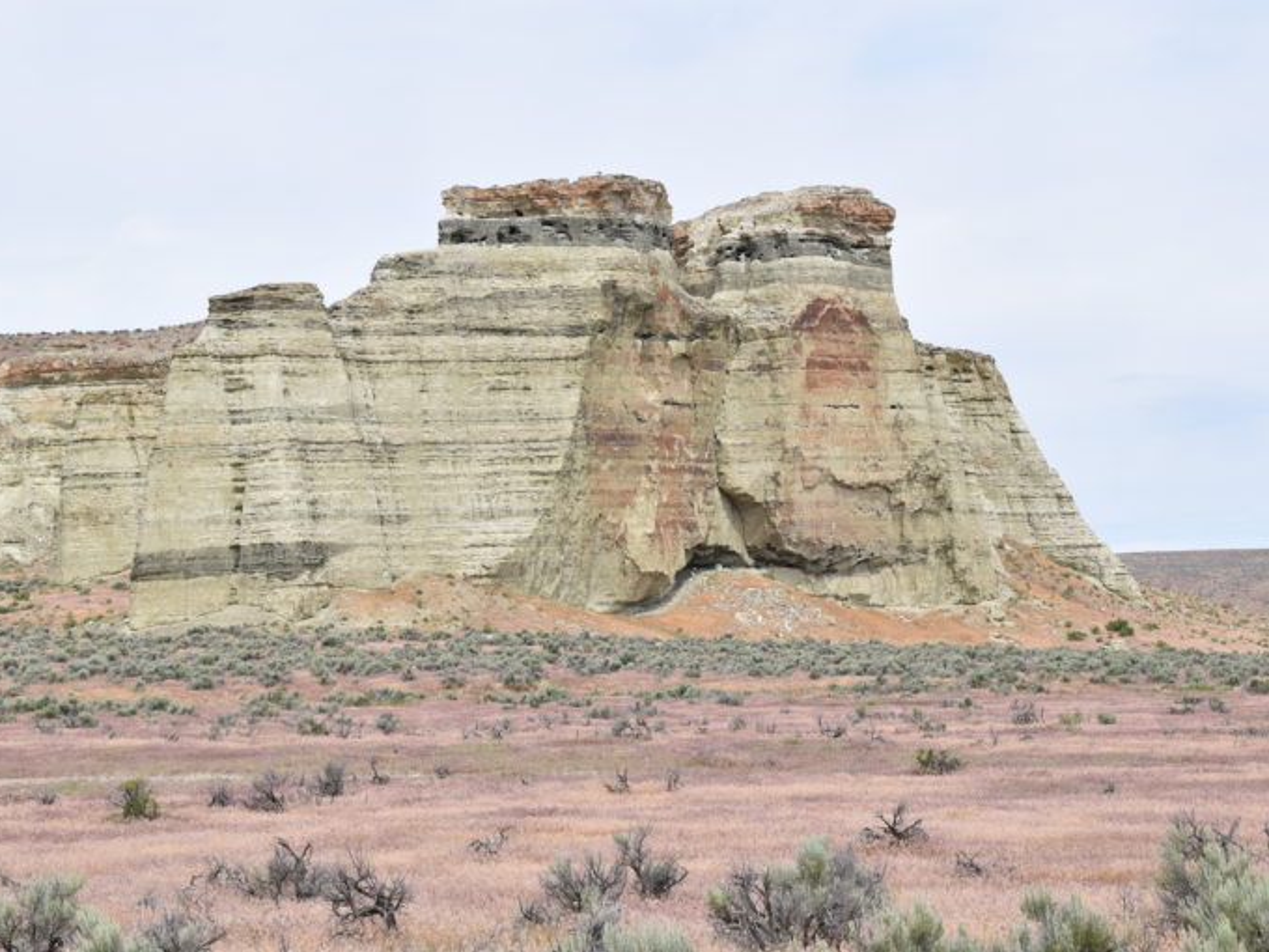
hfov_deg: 19.4
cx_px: 674
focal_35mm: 101
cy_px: 476
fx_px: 3703
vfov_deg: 14.6
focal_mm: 62
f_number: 10
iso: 200
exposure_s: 1/400
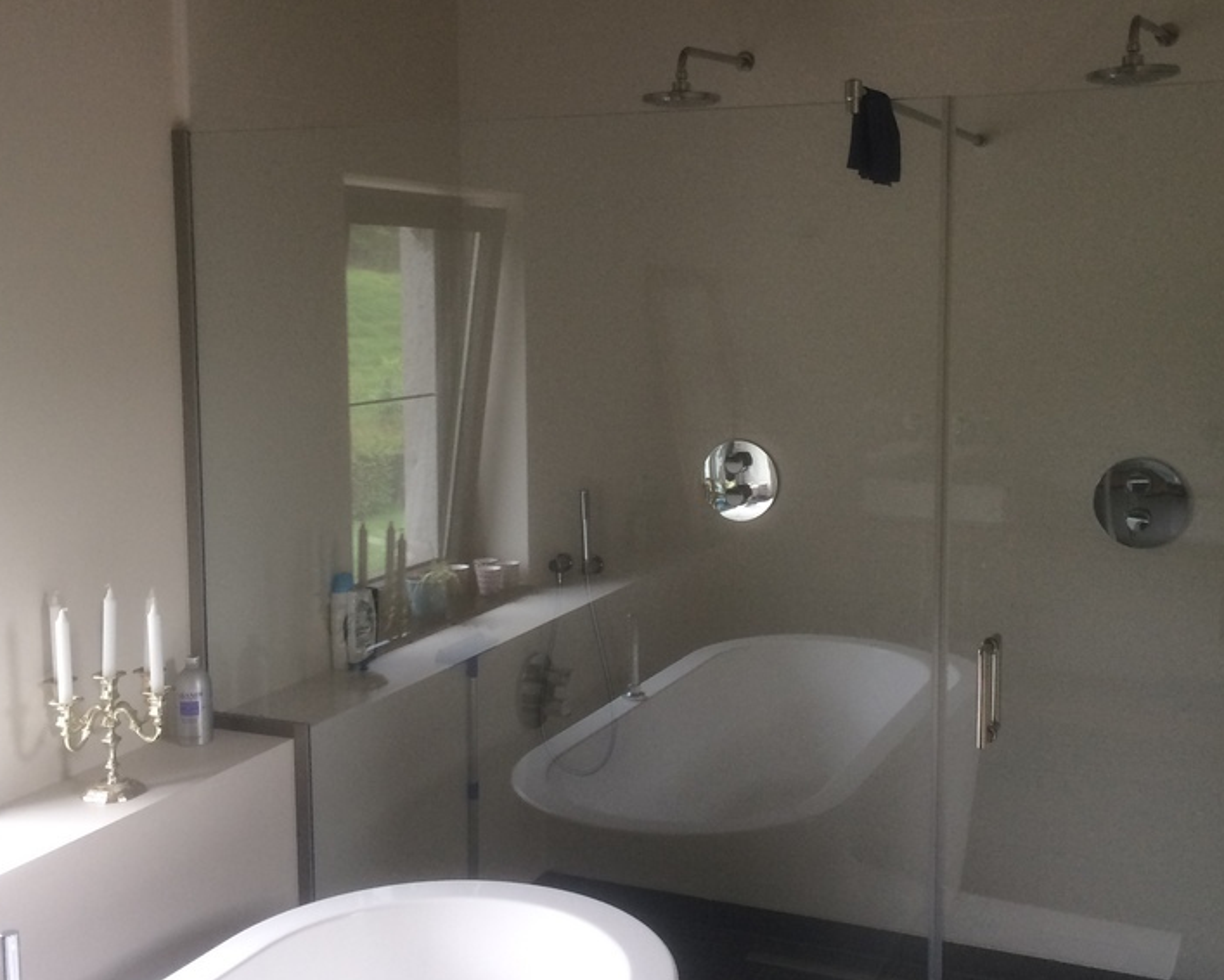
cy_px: 459
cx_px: 667
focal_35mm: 41
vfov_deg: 36.5
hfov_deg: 44.7
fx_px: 1486
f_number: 2.2
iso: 50
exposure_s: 1/33
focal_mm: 4.15
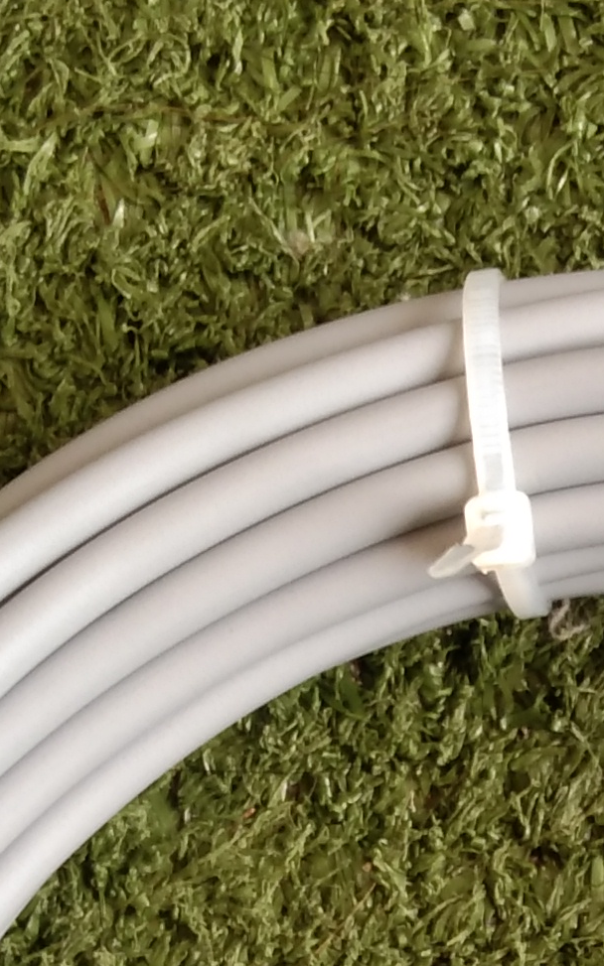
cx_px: 737
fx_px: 3582
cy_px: 935
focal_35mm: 136
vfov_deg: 15.1
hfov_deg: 9.5
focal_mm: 3.65
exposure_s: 1/50
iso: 112
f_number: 2.2
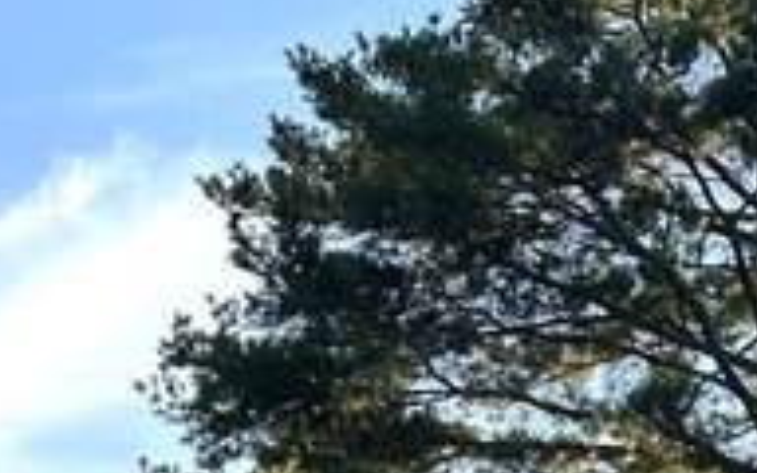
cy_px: 1356
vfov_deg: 8.7
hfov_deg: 16.3
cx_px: 631
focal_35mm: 127
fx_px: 2620
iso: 80
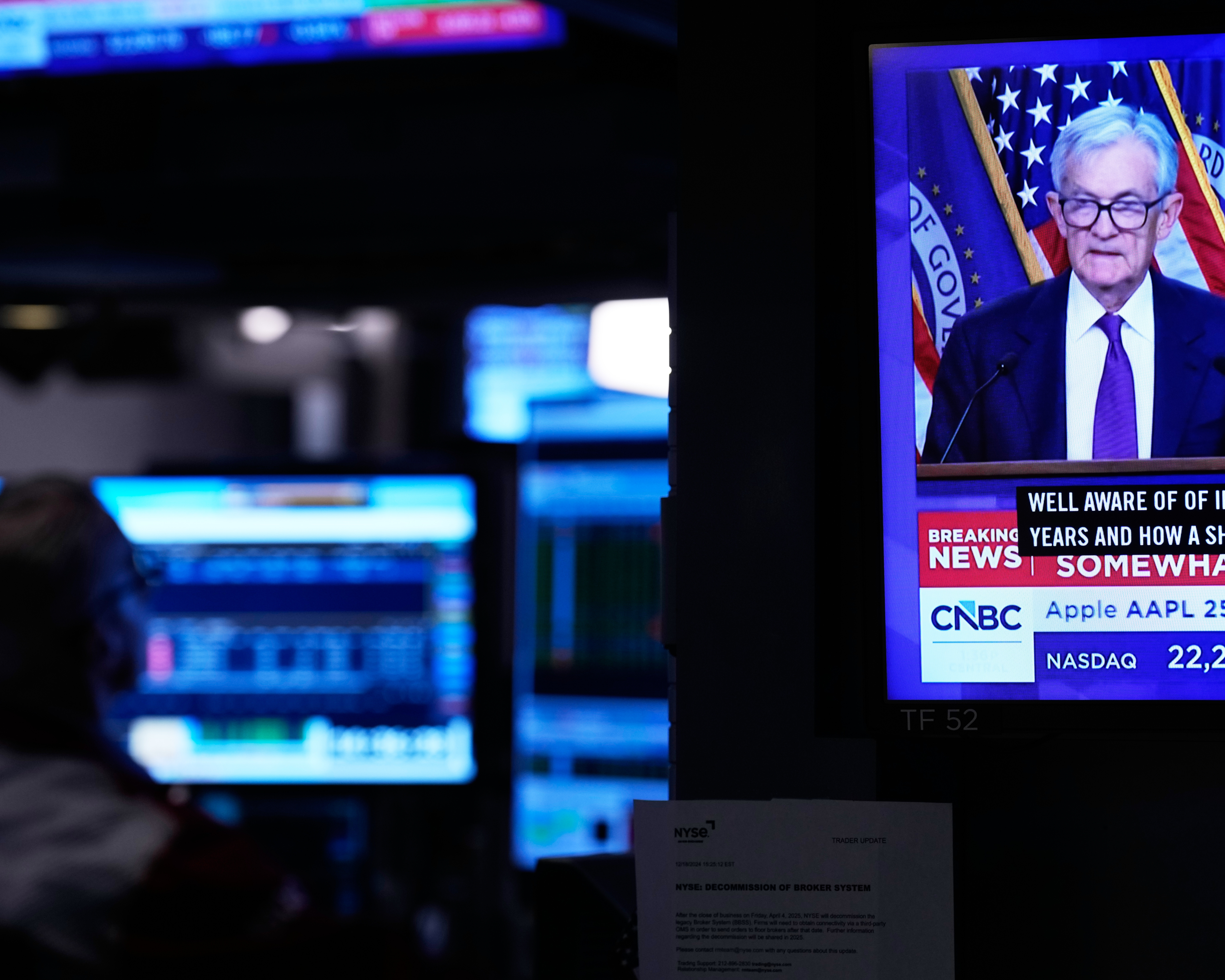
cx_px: 644
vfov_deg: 11.4
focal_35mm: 136
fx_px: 4931
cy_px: 489
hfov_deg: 14.2
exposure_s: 1/125
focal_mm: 120
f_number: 4
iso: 800
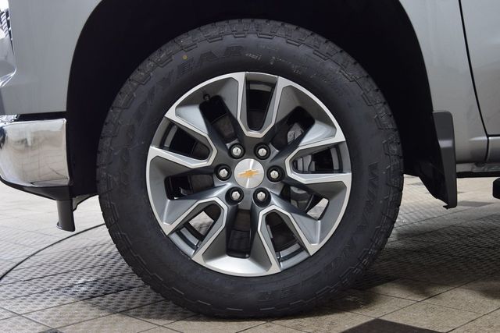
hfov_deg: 38.9
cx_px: 250
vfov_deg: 26.5
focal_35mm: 51
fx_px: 708
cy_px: 166
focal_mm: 34
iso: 640
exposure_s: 1/15
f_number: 6.3
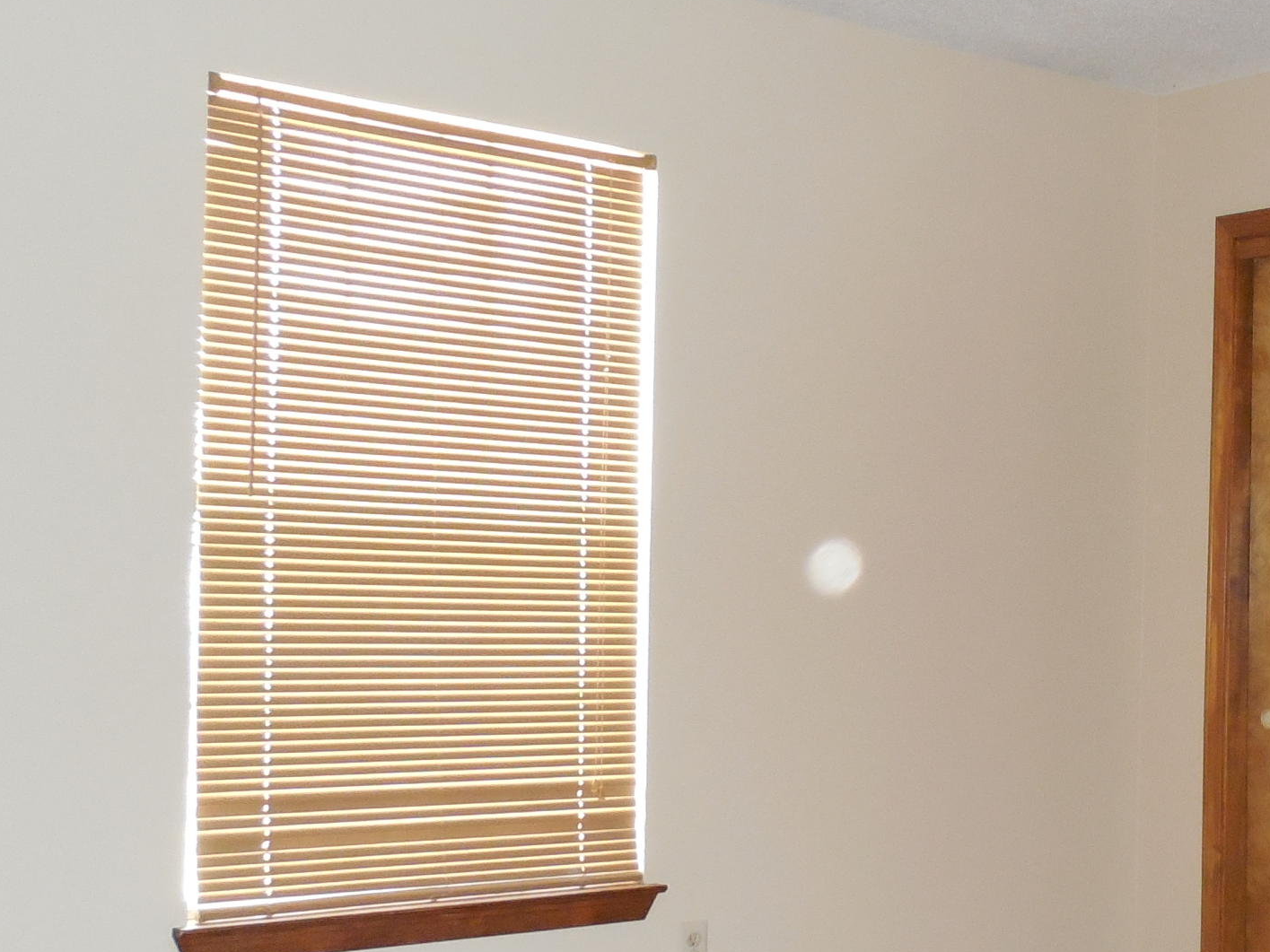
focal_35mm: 53
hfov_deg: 34.4
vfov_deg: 27.4
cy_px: 587
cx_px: 1112
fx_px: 1944
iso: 450
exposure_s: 1/25
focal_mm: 4.5
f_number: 3.3
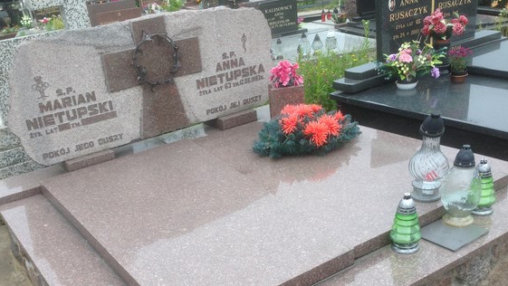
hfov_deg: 49.3
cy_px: 214
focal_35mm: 41
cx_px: 225
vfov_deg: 28.6
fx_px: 552
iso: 50
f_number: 2.4
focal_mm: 4.12
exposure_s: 1/323
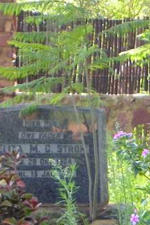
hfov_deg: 8.6
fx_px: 905
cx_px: 358
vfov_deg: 14.1
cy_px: 150
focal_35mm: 145
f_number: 3.2
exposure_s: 1/60
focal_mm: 7.6
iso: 64
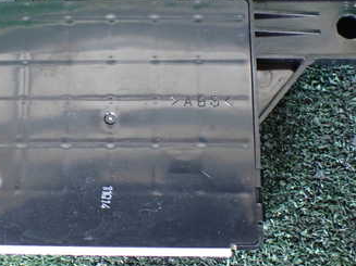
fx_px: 565
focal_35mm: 55
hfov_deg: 34.5
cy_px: 100
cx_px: 108
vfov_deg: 26.5
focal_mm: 5.4
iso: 800
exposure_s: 1/30
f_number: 2.3
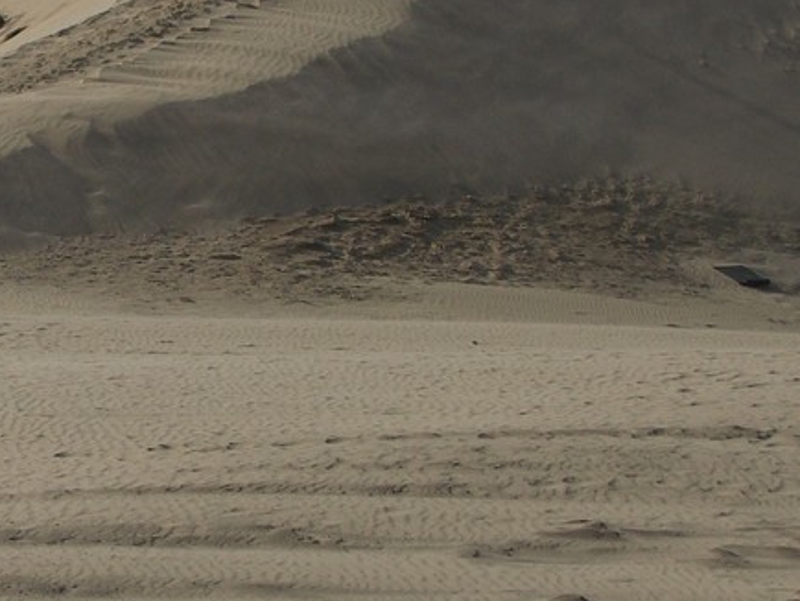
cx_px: 33
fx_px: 3515
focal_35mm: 152
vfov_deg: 9.8
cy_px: 238
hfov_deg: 12.8
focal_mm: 14.2
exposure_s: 1/1250
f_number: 5
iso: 100
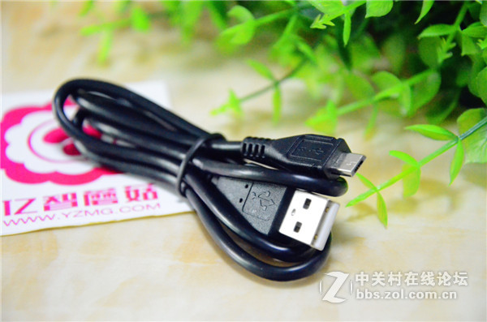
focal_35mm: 120
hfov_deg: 17.1
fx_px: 1619
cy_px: 161
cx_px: 244
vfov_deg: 11.4
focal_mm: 80
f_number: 5.3
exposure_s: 1/60
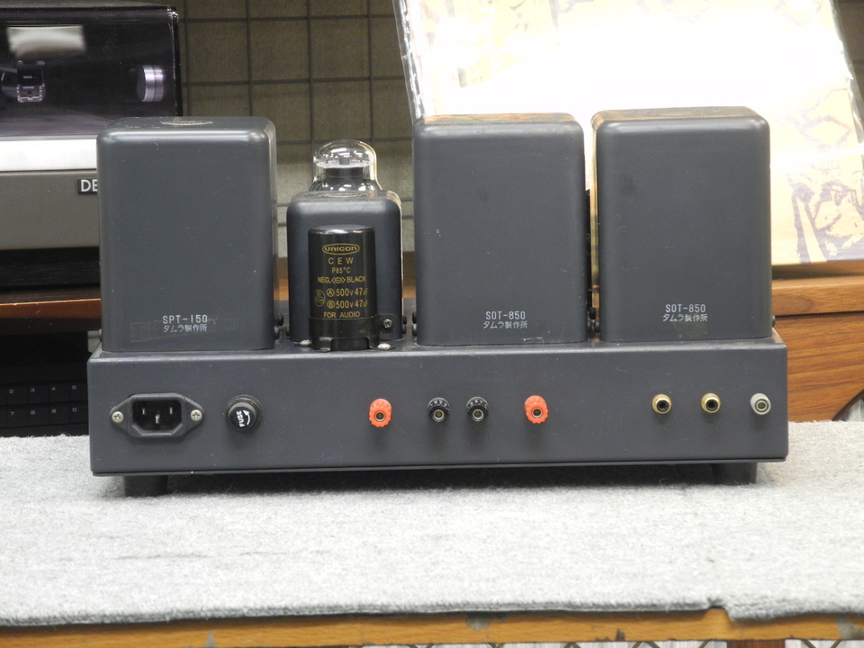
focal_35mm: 153
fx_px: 3819
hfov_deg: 12.9
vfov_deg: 9.7
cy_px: 324
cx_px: 432
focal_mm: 32.6
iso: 400
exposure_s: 1/10.6
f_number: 5
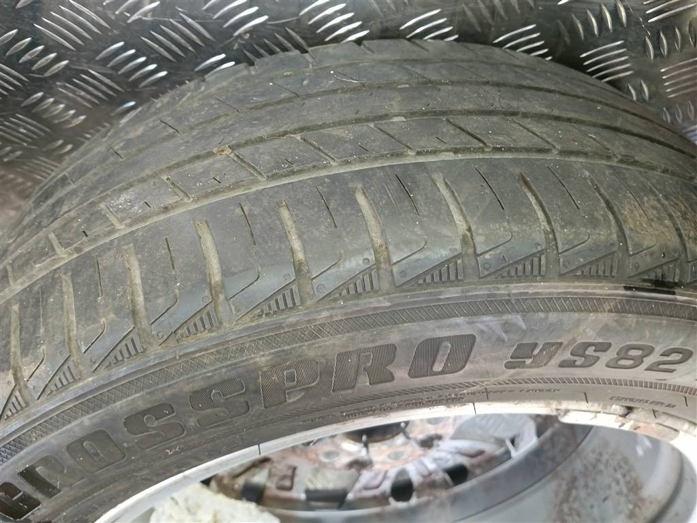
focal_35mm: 27
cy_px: 262
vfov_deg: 51.4
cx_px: 348
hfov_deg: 65.3
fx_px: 544
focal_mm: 4.11
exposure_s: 1/33.3
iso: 357
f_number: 1.6
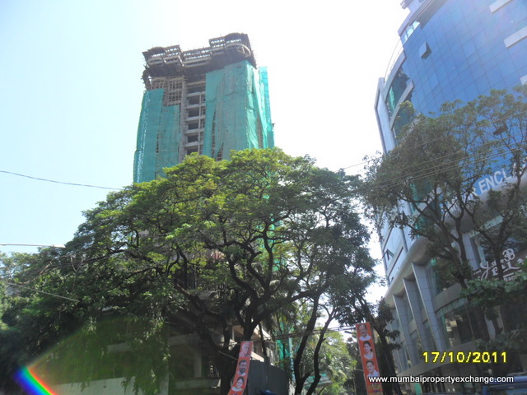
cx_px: 264
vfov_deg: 51.4
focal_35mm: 27
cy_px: 198
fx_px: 411
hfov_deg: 65.3
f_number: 3.5
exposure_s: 1/500
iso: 100
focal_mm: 4.9
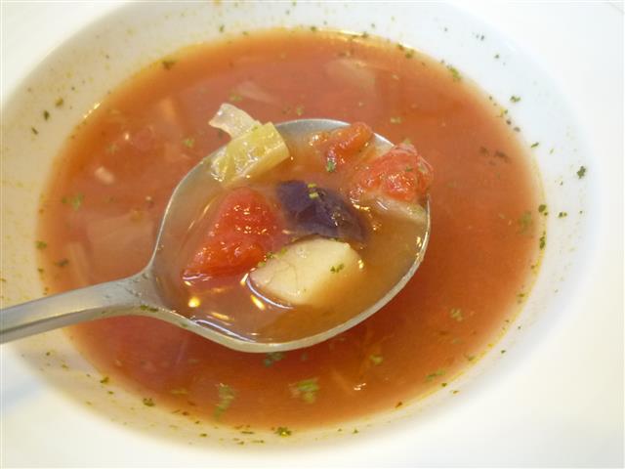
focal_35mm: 25
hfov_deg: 69.4
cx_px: 312
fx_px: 451
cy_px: 234
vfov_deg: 54.9
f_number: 2.8
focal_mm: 4.4
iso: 400
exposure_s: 1/15
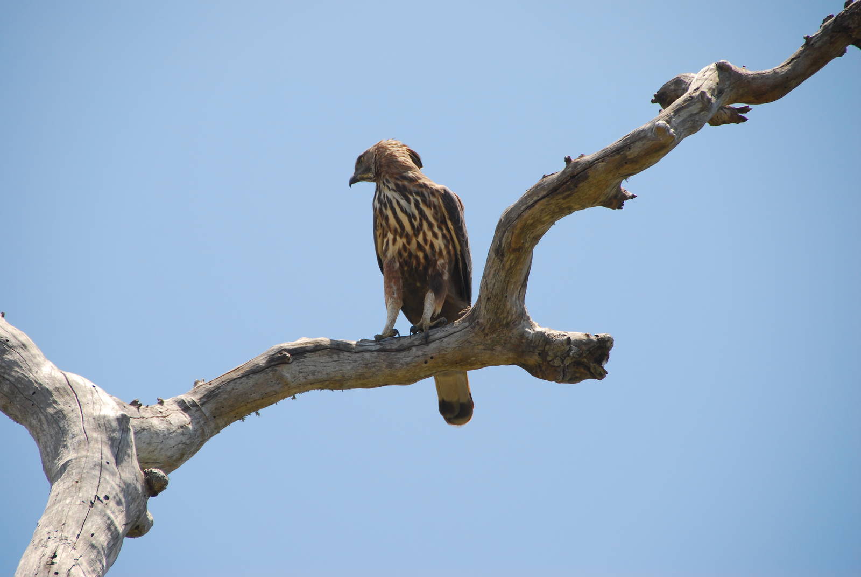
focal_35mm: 300
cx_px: 430
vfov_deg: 4.6
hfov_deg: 6.9
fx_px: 7183
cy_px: 288
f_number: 5.6
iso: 200
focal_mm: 200
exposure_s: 1/640
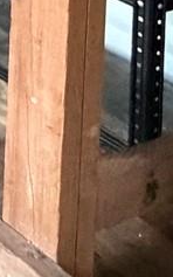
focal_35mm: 100
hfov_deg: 9.0
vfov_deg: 14.8
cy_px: -350
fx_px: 755
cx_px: -425
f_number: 2.2
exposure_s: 1/57
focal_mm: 2.22
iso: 1250
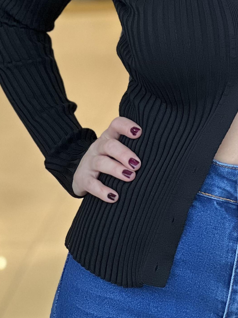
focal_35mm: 220
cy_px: -62
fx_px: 2017
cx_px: 258
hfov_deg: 6.7
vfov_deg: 8.9
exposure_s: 1/100
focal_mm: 9
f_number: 2.8
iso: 250
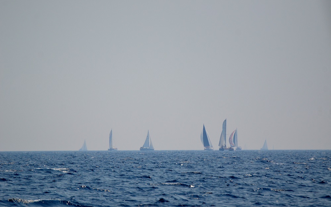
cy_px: 104
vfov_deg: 2.9
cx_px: 165
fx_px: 4140
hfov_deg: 4.6
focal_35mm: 459
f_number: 5.6
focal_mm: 300
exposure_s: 1/3200
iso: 400
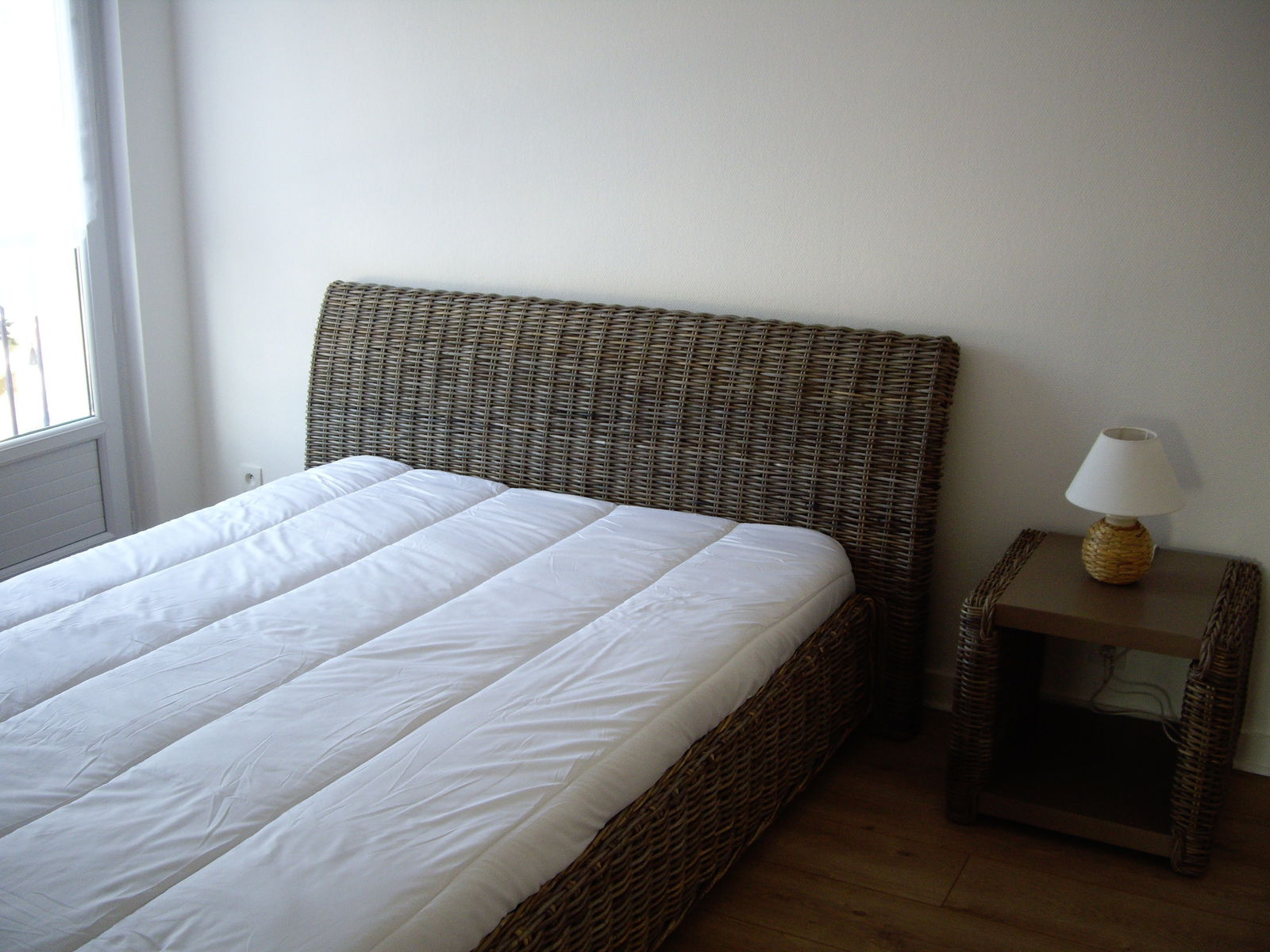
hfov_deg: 49.0
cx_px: 635
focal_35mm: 38
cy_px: 476
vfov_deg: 37.7
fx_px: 1394
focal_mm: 7.9
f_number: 2.8
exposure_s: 1/50
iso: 200
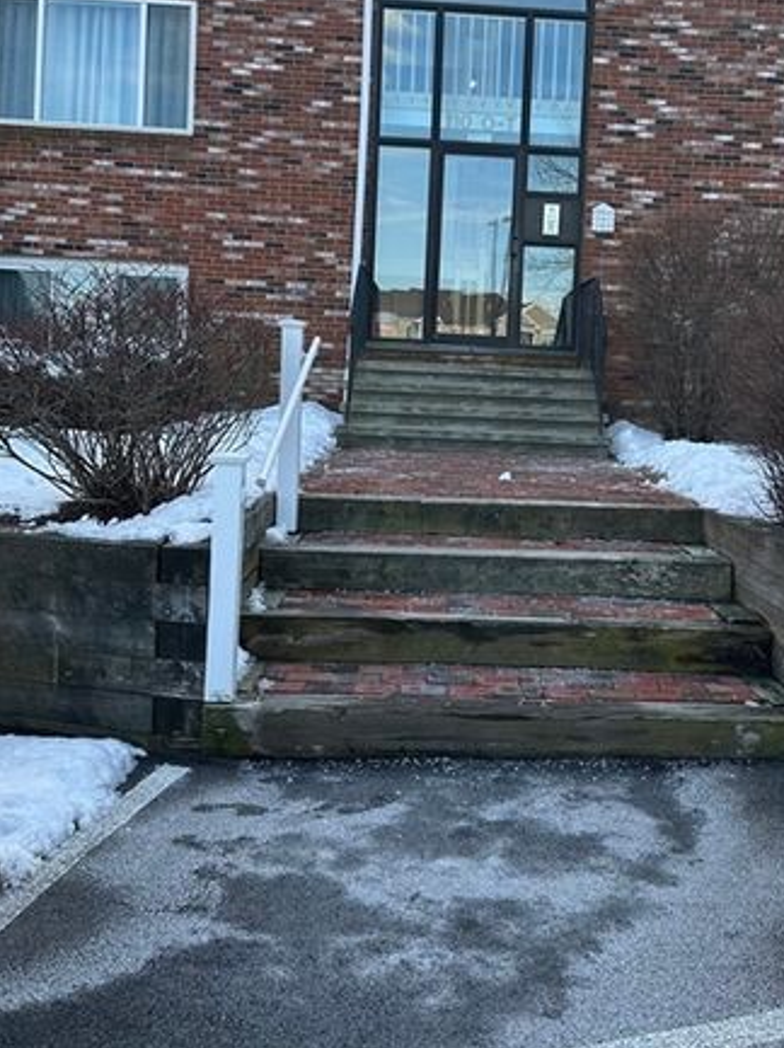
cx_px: 484
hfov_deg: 38.4
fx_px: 1119
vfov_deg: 49.7
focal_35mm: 37
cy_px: 388
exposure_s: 1/750
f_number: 1.78
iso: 80
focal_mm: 6.86
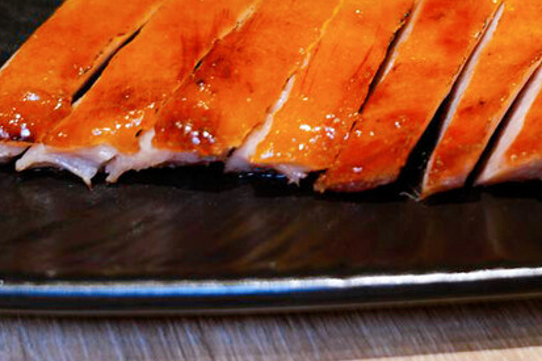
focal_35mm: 70
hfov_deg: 28.1
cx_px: 448
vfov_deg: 19.1
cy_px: 37
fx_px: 1053
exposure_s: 1/40
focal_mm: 34
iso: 320
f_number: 4
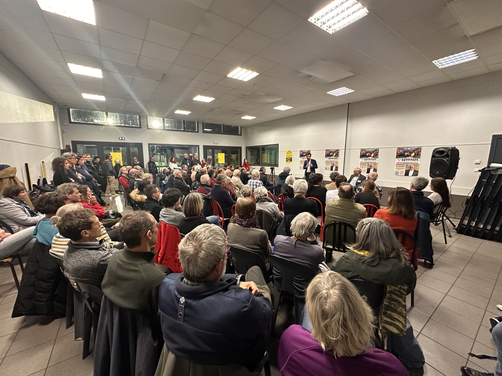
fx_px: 203
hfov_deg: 102.1
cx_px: 251
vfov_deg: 85.7
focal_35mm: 14
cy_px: 188
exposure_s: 1/50
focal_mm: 2.22
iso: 400
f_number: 2.2
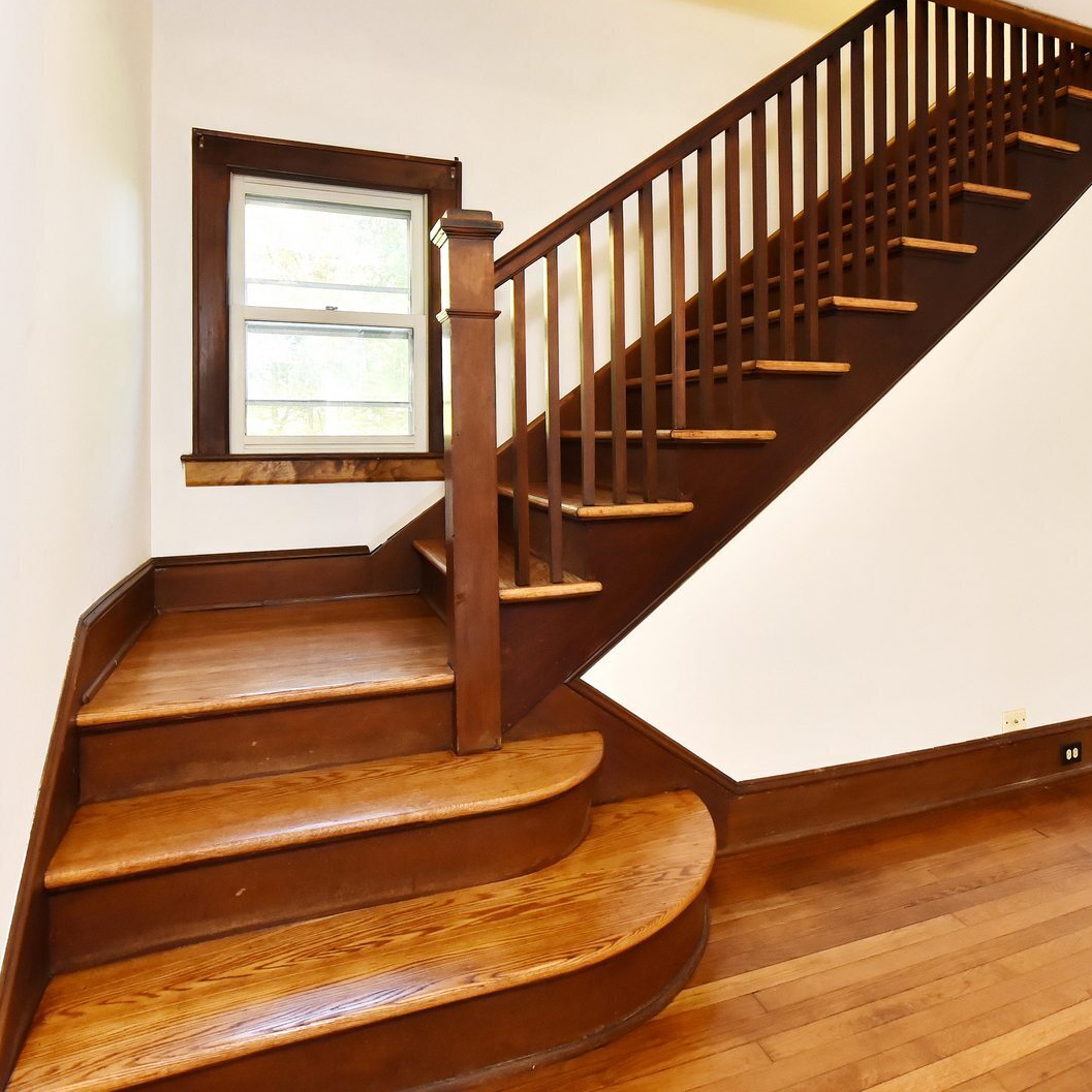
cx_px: 594
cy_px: 543
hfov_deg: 80.5
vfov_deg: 80.7
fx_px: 642
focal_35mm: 18
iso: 1800
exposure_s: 1/60
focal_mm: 14
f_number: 8
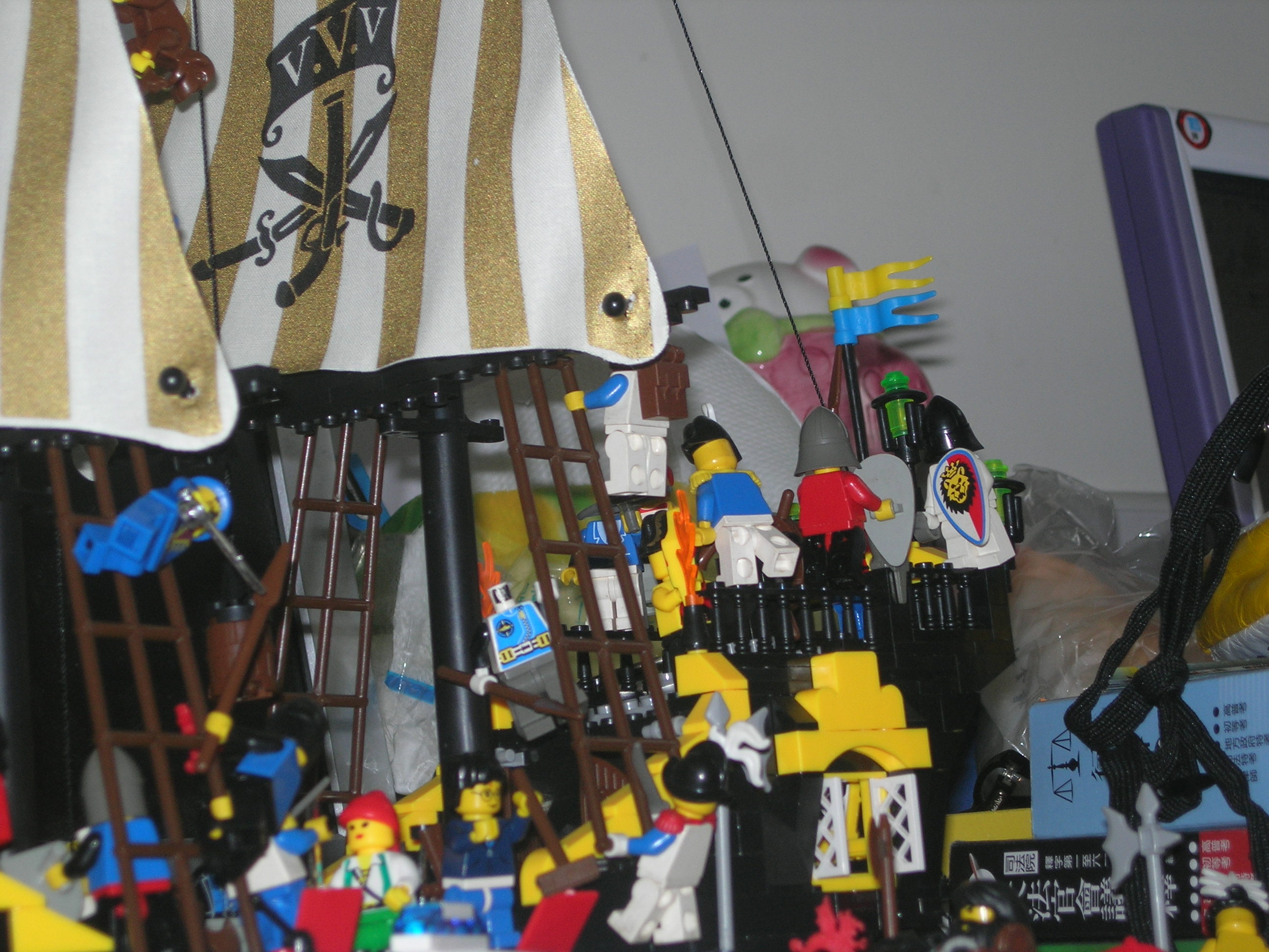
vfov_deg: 13.1
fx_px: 4143
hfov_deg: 17.4
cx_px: 634
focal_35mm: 113
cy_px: 476
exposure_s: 1/60.1
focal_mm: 23.4
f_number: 4.9
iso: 64
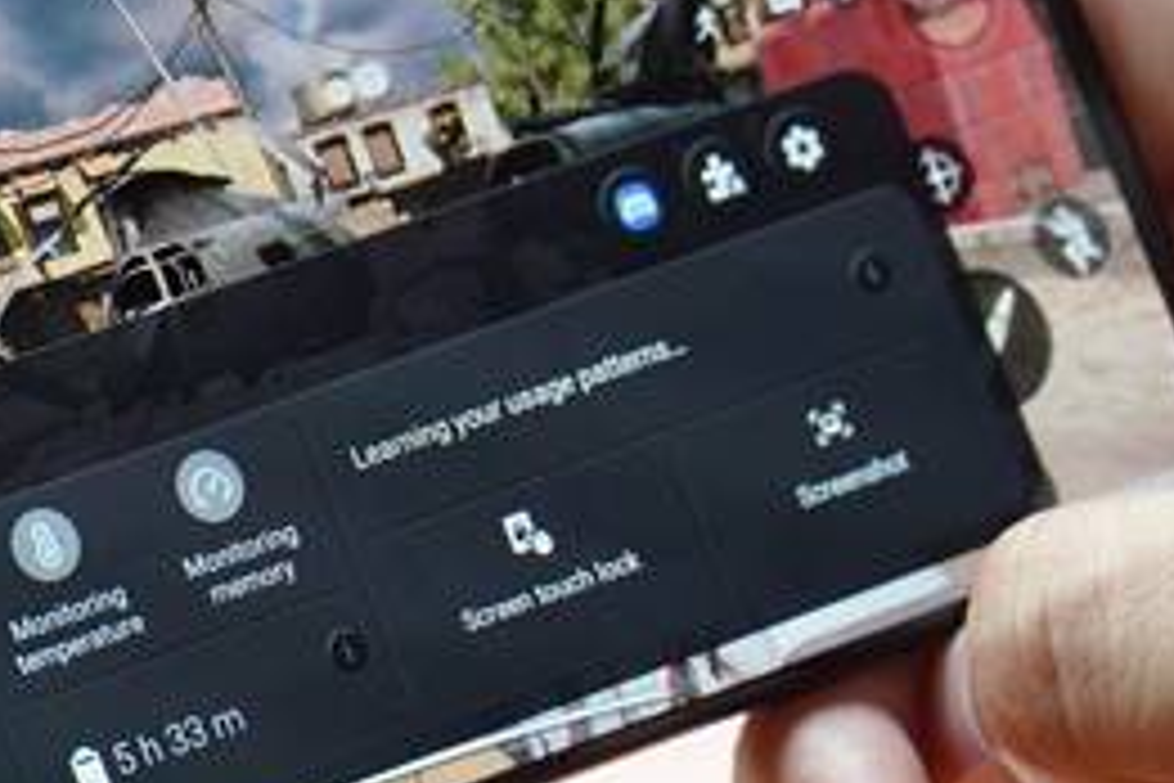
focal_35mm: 359
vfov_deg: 3.8
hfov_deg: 5.7
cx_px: 189
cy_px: 524
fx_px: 11706
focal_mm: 78
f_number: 4
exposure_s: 1/160
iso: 500
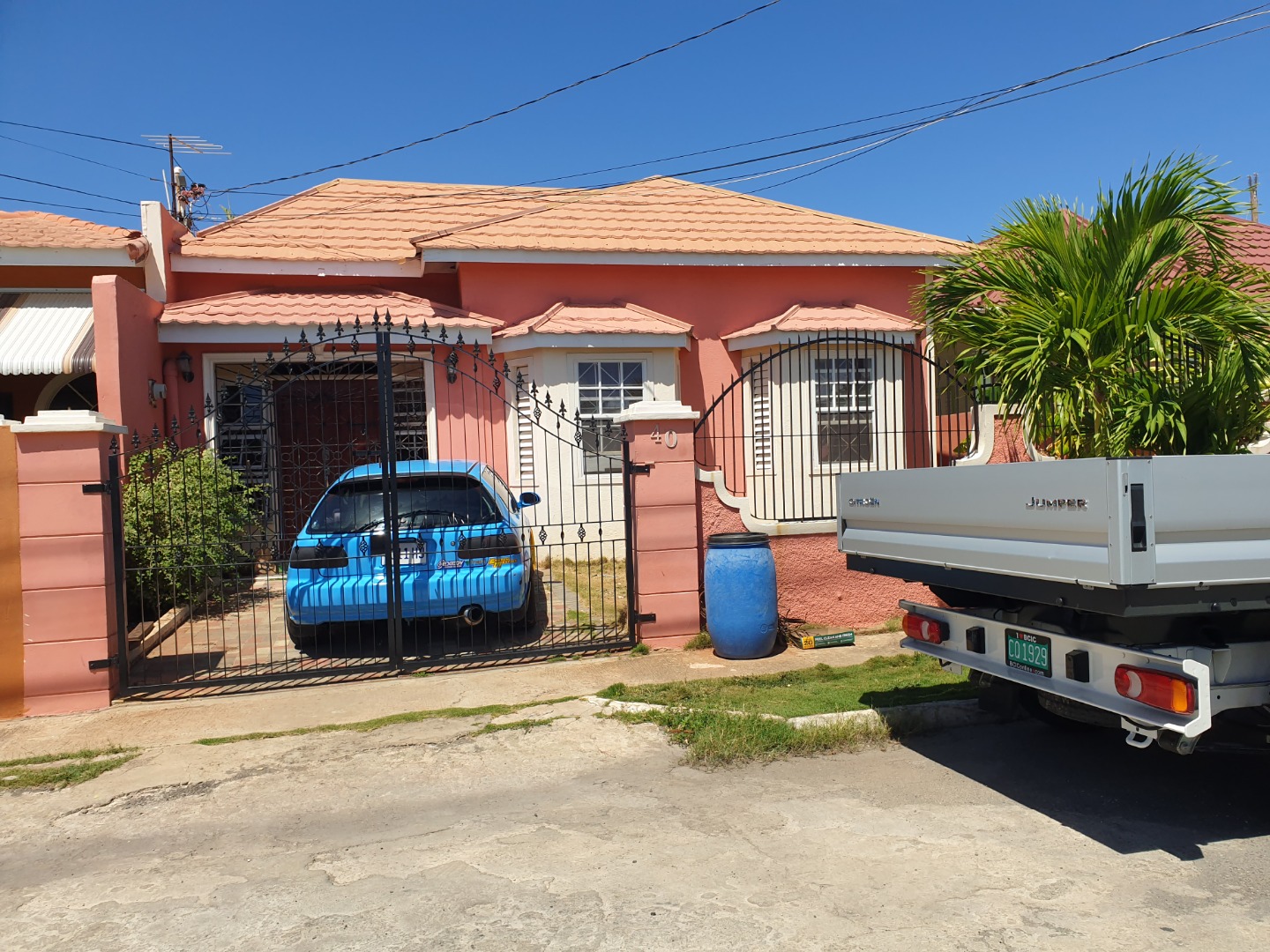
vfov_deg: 53.1
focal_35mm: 26
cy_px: 476
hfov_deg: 67.3
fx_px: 954
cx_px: 635
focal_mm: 4.3
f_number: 2.4
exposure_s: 1/1900
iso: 50
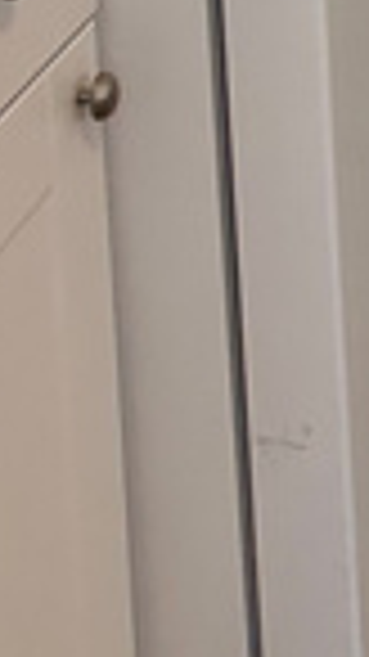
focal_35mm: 138
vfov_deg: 13.3
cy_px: -684
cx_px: 1120
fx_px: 2403
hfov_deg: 7.6
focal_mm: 6.86
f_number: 1.78
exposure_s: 1/120
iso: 100
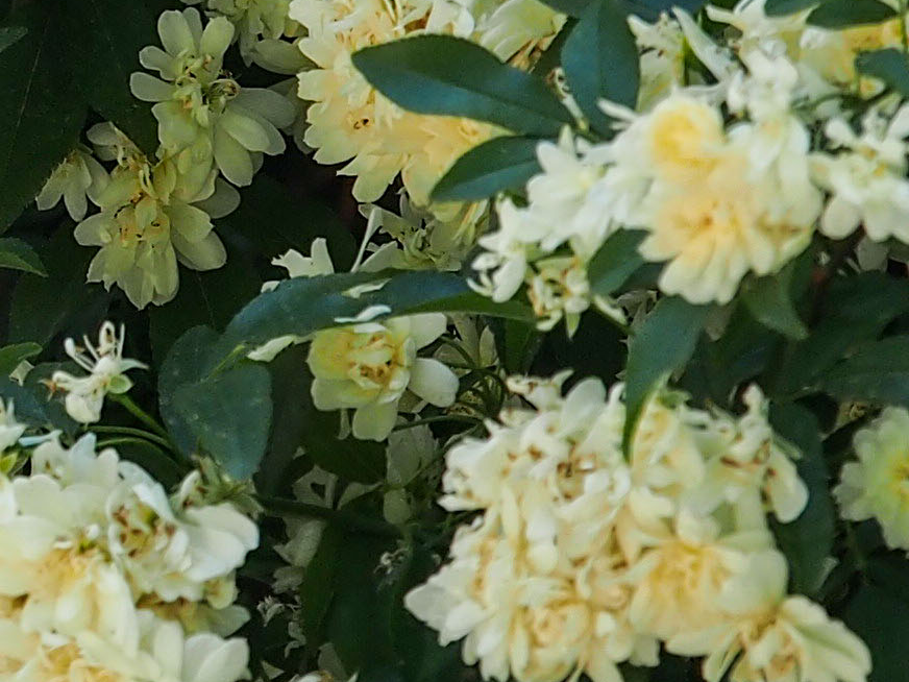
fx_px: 41648
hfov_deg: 1.2
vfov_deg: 0.9
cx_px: -484
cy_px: 84
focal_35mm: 1586
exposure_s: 1/400
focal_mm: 150
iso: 200
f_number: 4
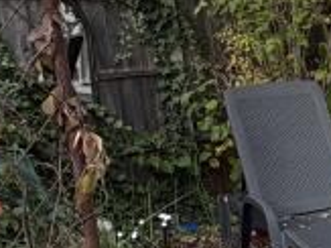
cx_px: 522
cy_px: 256
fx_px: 841
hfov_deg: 19.0
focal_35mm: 88
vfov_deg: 16.4
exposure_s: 1/506
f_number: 2.2
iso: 40
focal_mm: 2.22
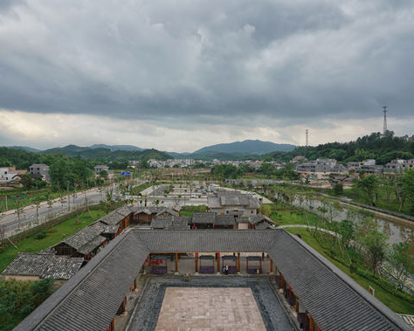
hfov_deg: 83.3
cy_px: 163
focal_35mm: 19
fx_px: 233
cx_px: 204
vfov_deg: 70.8
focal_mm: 16
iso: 100
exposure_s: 1/160
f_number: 8
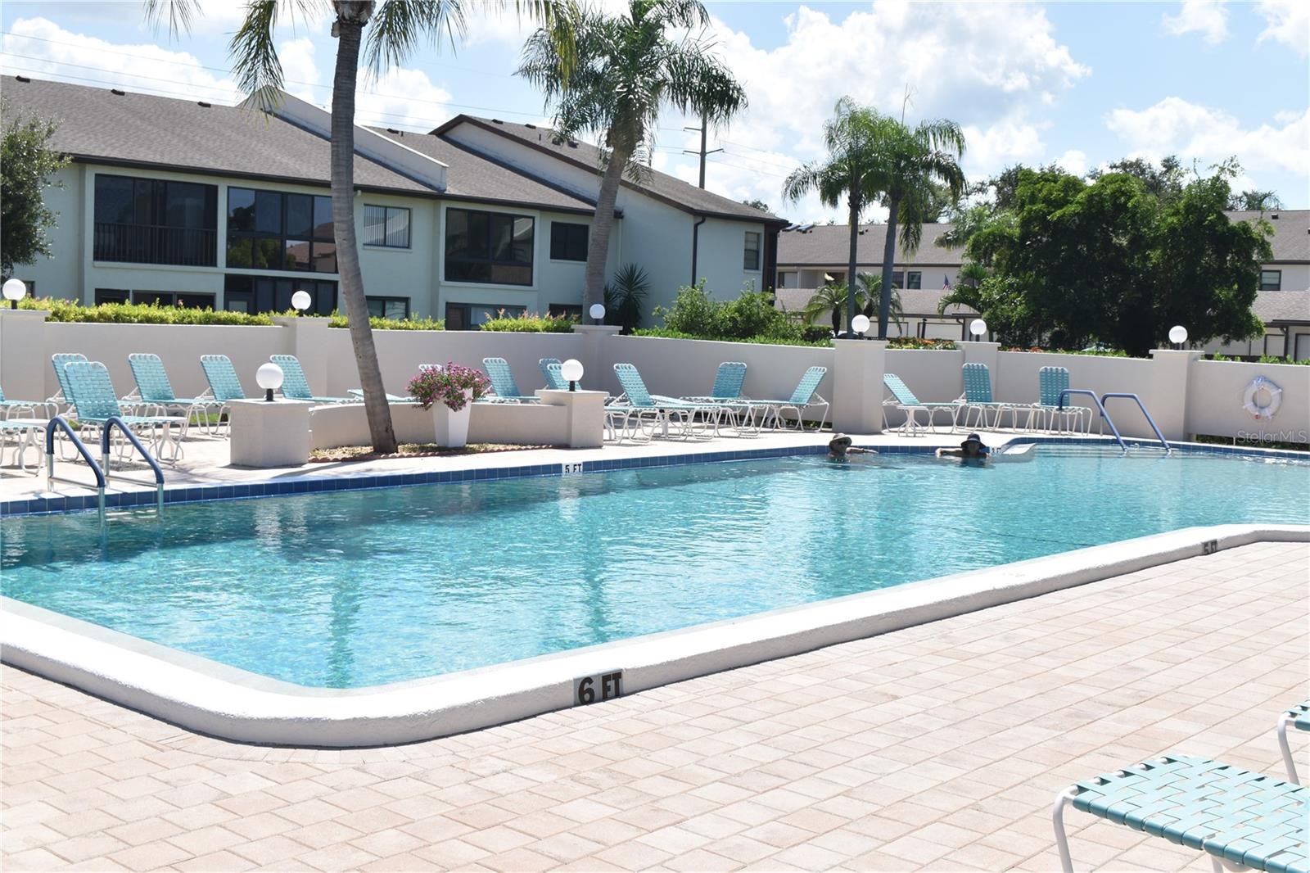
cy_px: 436
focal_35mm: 42
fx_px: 1528
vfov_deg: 31.9
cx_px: 655
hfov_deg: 46.4
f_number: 13
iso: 100
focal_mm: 28
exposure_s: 1/100
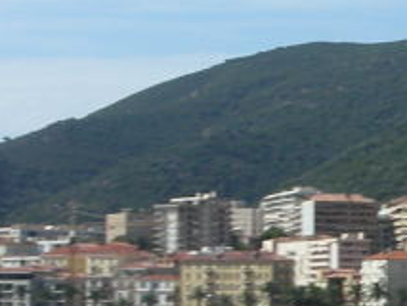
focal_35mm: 168
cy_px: 176
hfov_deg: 11.4
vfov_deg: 8.8
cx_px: 577
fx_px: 1976
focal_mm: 5.8
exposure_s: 1/118
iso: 50
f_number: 8.5
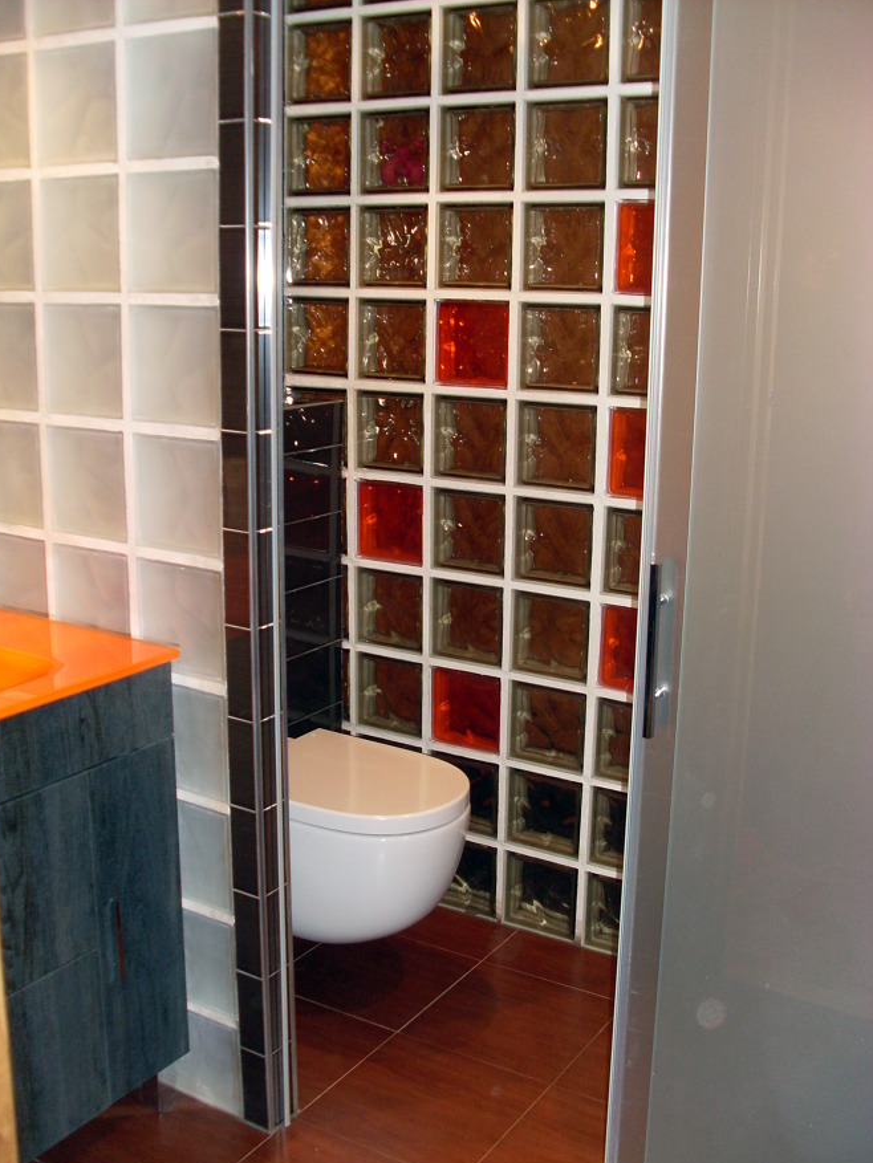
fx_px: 1311
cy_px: 591
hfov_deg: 36.8
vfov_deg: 47.9
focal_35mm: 39
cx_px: 432
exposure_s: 1/45
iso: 100
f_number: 3
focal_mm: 6.3
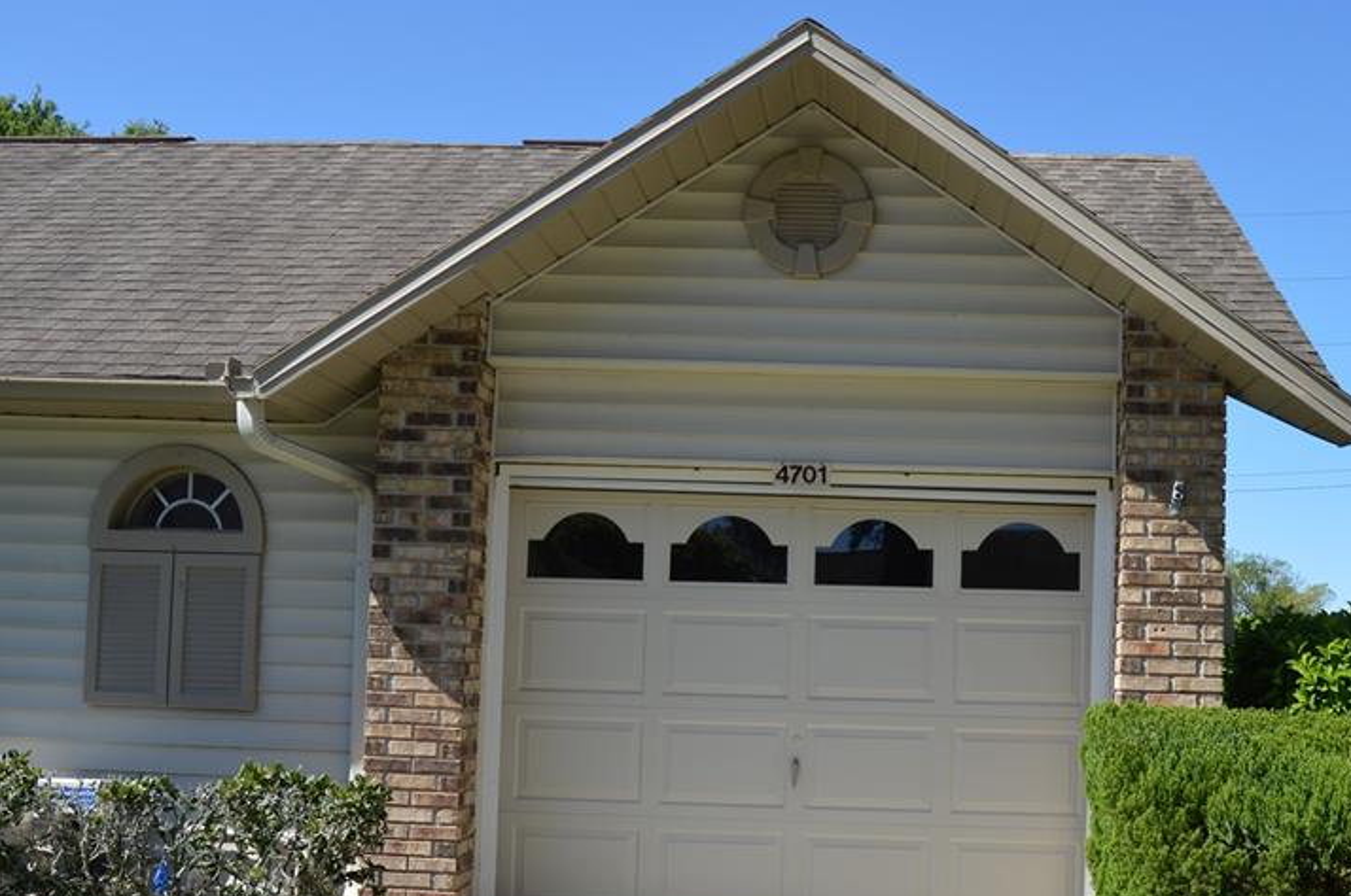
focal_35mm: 43
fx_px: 1611
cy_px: 563
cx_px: 814
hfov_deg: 45.2
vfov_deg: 31.0
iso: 100
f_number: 8
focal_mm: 20
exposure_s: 1/250
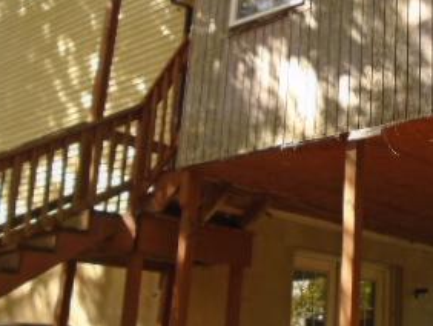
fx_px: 739
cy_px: 111
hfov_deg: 30.5
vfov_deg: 24.7
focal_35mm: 59
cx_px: 425
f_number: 3.2
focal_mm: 4.6
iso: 100
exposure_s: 1/100
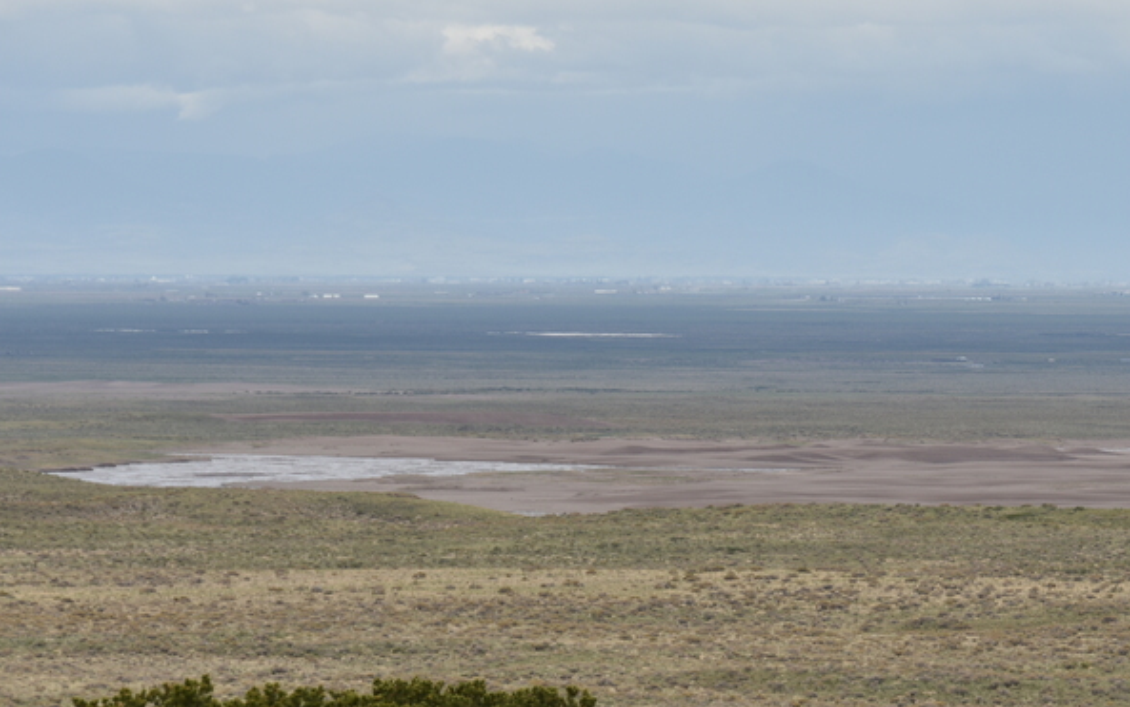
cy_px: 473
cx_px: 1016
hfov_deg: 5.6
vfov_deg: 3.5
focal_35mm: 374
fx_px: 11521
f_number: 8
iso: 100
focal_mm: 170
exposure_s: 1/400
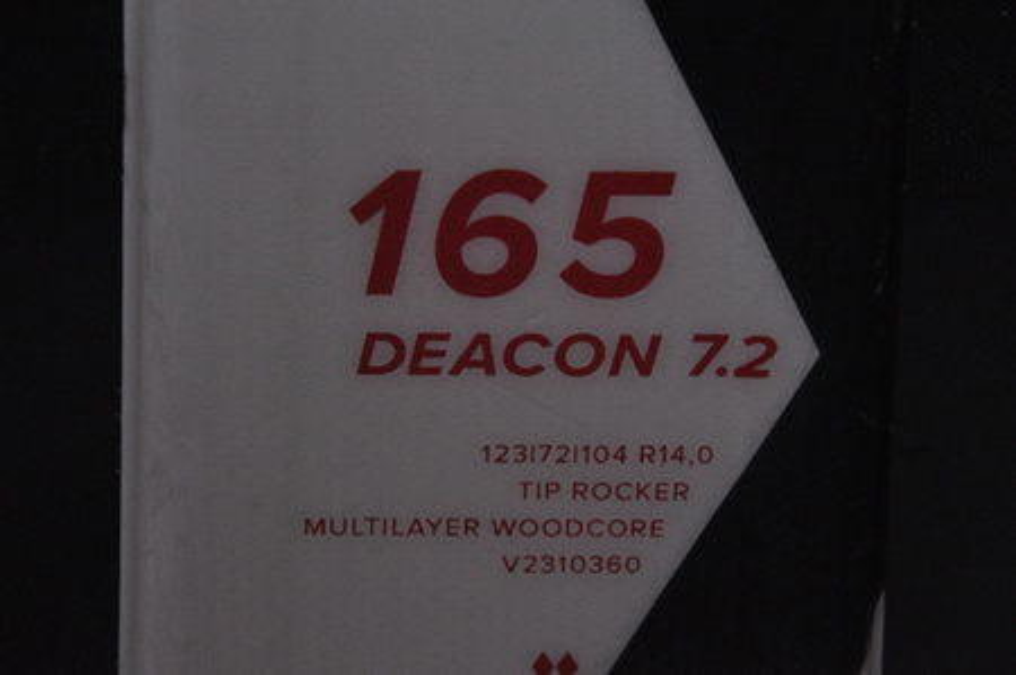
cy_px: 338
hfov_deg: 13.1
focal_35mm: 158
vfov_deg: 8.7
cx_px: 508
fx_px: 4440
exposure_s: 1/125
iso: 3200
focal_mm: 105
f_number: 11
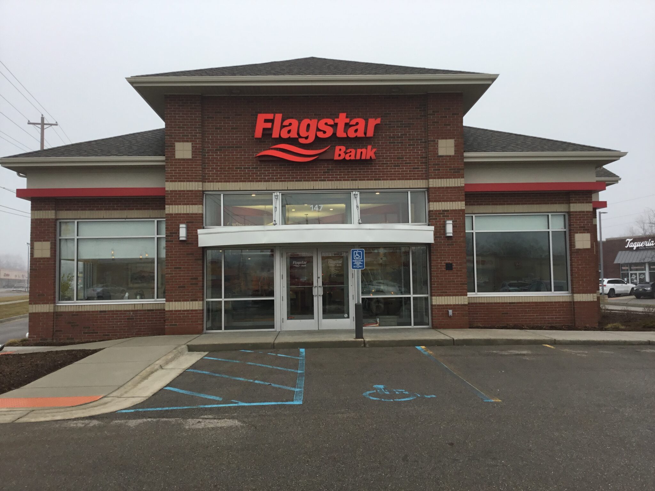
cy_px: 246
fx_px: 587
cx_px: 328
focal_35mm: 31
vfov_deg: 45.4
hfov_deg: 58.4
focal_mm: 3.3
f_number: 2.4
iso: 25
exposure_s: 1/185
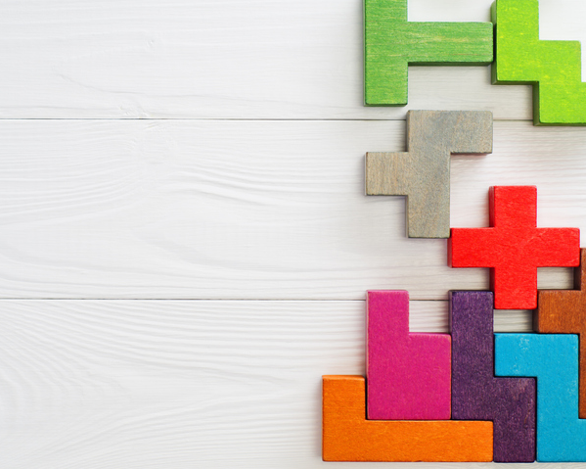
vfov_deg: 18.1
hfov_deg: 22.5
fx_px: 1474
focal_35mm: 85
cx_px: 277
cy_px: 235
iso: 100
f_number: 9
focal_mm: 50
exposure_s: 1/125
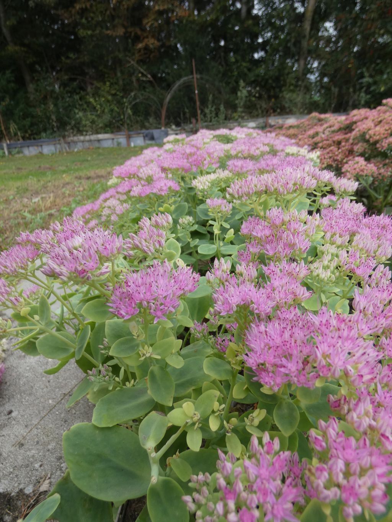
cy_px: 261
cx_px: 196
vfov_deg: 81.7
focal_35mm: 20
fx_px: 302
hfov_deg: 66.0
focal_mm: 3.6
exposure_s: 1/200
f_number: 2.8
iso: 80
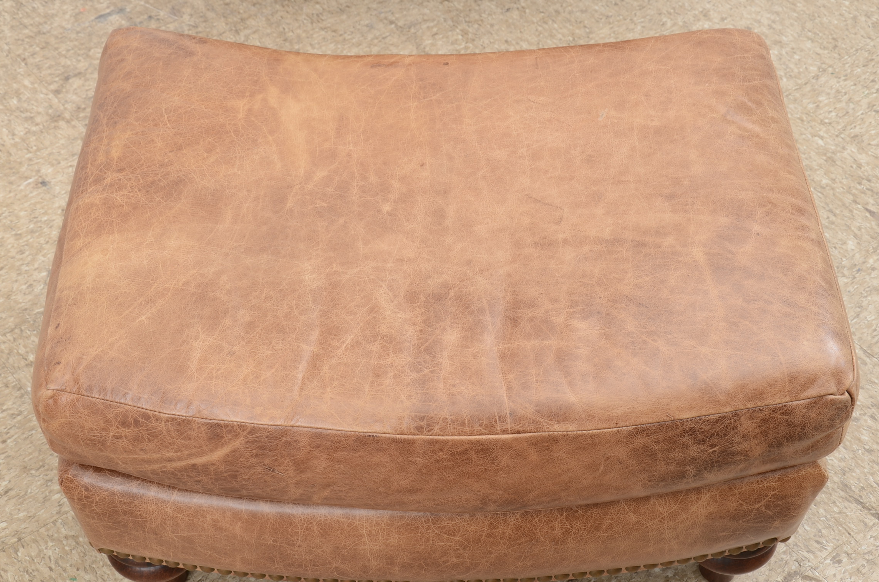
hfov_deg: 35.4
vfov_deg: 23.9
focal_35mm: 57
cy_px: 312
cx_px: 449
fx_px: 1378
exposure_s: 1/80
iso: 100
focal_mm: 35
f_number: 8
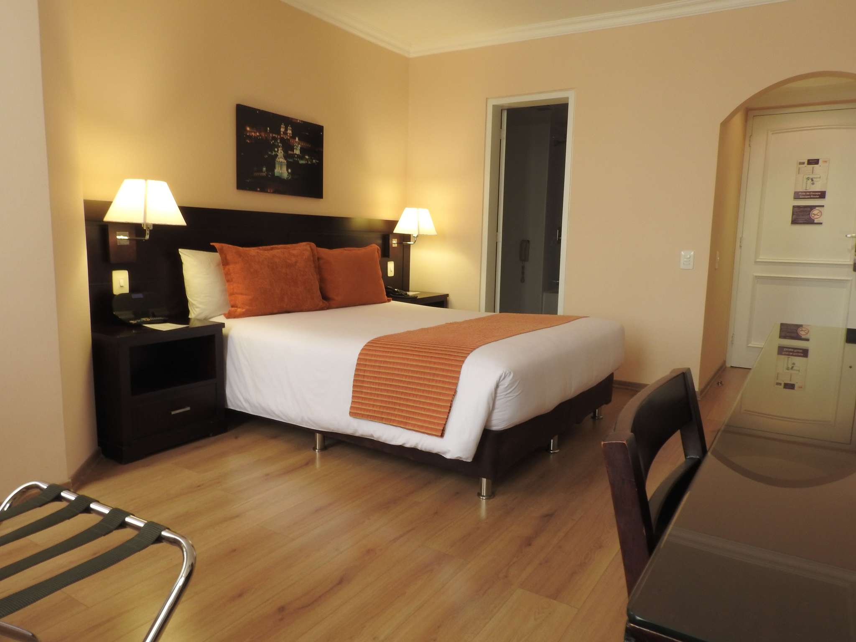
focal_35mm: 24
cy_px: 321
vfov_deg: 56.8
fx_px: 593
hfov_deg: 71.6
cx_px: 428
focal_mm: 4.3
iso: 100
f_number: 7.6
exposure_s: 1/2.5
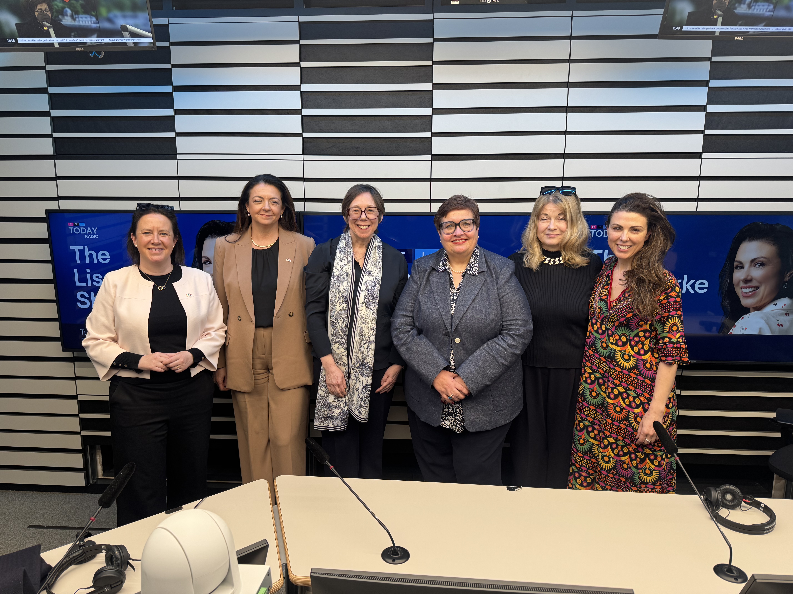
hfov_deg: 71.6
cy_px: 297
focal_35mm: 24
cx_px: 396
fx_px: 550
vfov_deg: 56.8
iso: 100
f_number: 1.78
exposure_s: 1/78
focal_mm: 6.76
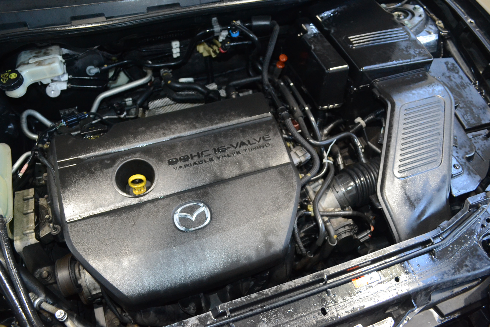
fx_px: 367
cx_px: 245
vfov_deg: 47.9
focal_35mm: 27
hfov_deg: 67.4
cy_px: 164
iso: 1600
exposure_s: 1/100
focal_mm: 18
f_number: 3.5
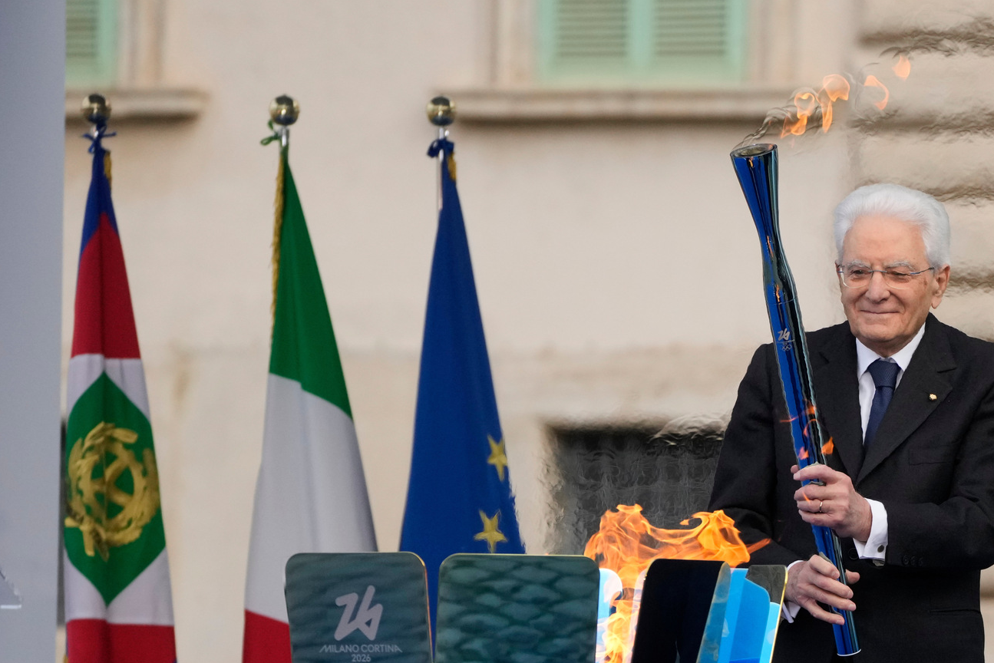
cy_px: 487
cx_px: 843
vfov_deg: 3.9
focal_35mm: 352
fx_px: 9721
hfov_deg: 5.8
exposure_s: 1/5000
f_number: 5.6
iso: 2000
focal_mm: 190
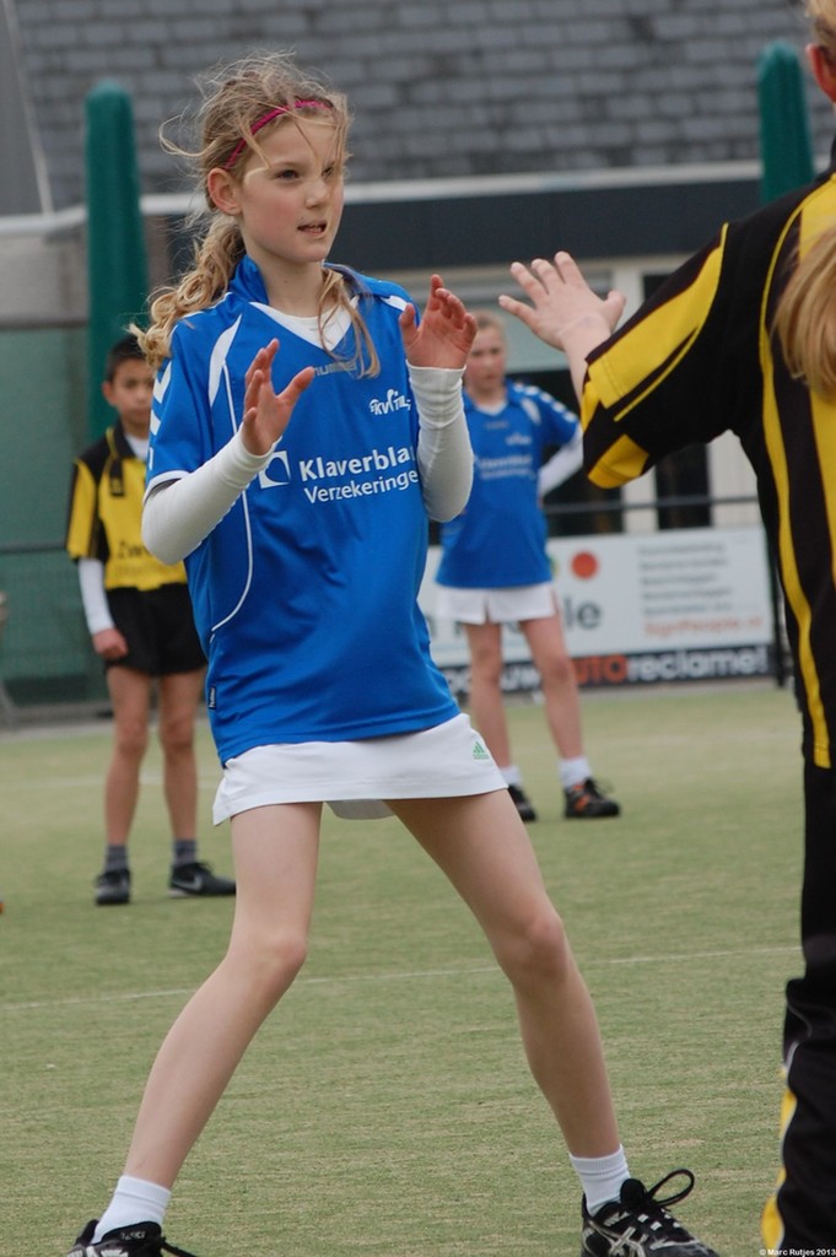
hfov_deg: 7.5
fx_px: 6385
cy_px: 628
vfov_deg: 11.2
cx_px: 418
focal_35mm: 183
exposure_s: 1/640
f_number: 6.3
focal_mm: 122
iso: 400
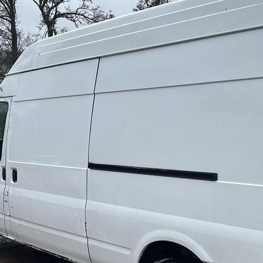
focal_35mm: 50
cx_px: 192
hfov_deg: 33.5
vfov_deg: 33.8
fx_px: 430
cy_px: 170
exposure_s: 1/1029
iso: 50
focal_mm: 5.7
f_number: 1.5
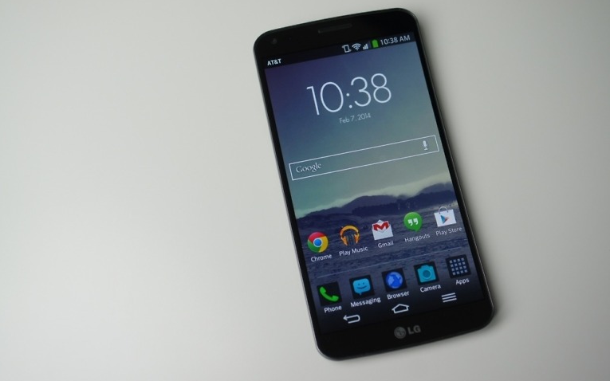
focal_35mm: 46
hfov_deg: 43.5
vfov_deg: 28.0
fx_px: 765
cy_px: 182
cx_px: 305
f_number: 5
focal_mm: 30
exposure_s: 1/50
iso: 100
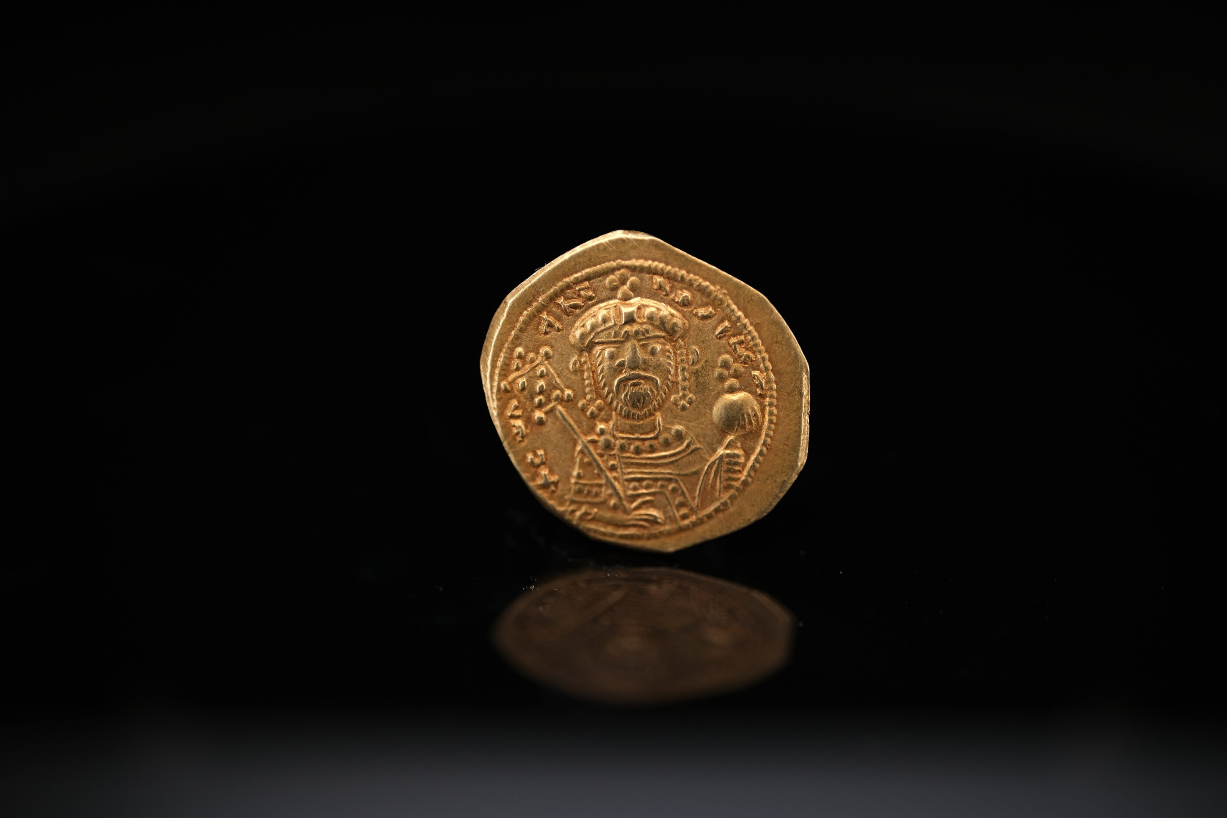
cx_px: 614
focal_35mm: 45
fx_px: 1534
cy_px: 409
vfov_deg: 29.9
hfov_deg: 43.6
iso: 80
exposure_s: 1/180
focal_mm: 30
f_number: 2.8
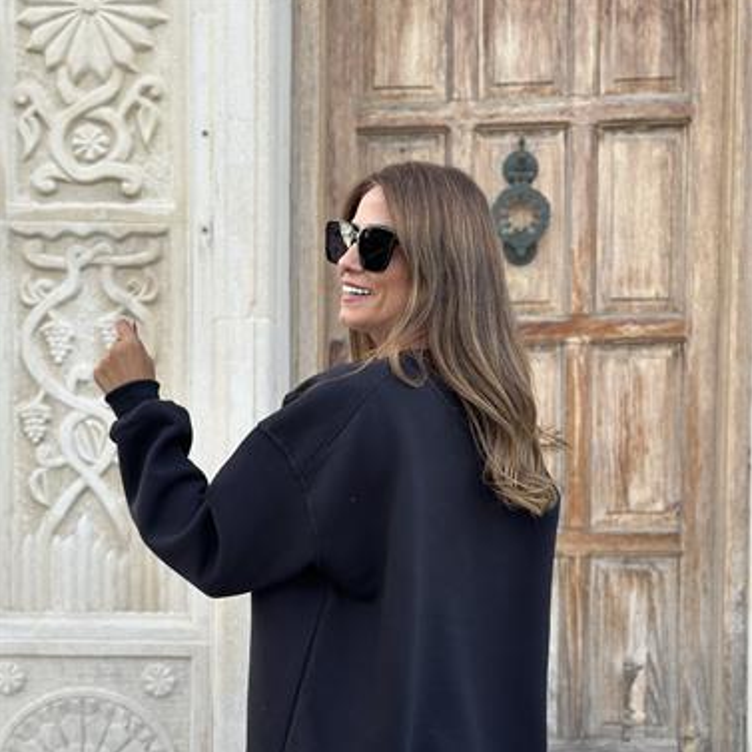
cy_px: 497
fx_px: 1401
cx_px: 377
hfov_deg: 30.0
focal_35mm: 57
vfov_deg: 29.8
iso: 100
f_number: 1.78
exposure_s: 1/172
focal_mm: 6.86
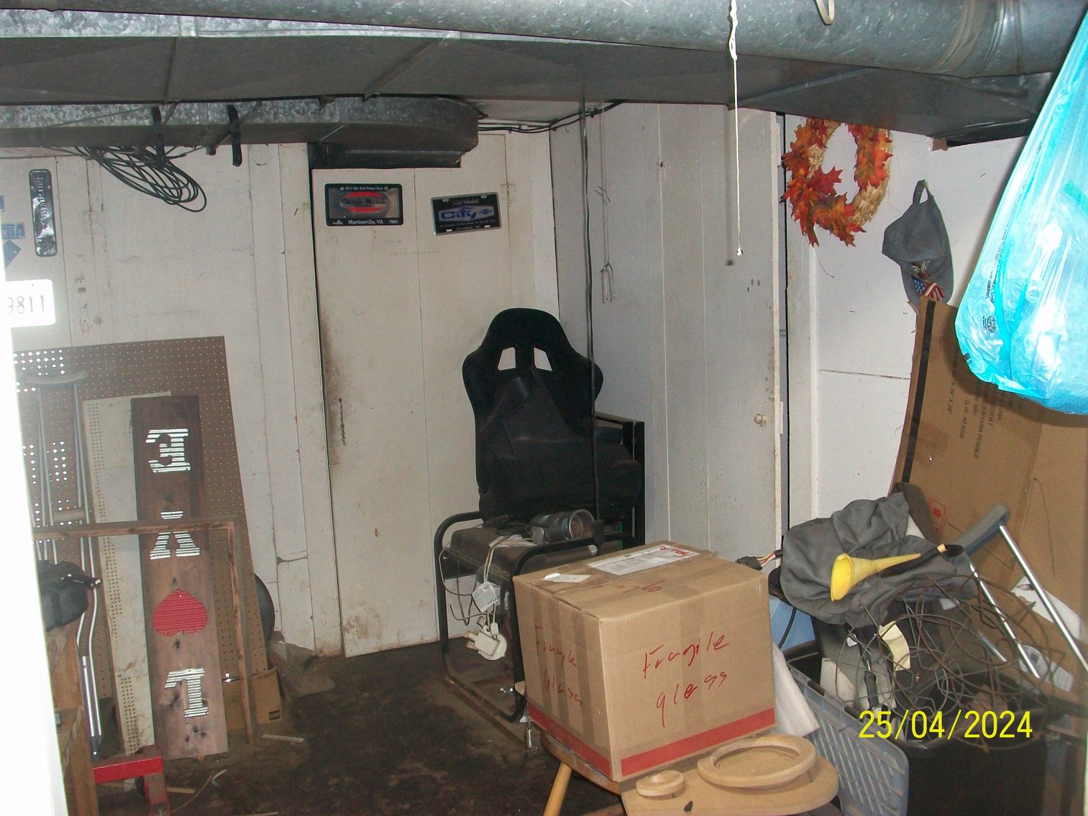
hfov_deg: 54.0
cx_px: 544
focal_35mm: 34
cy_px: 408
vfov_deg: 41.8
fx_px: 1069
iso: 160
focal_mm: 5.7
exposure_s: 1/60
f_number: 2.8
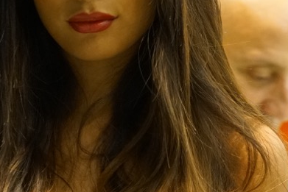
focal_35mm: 628
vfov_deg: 2.2
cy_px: 29
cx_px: 128
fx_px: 5026
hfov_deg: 3.3
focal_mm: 128
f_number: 6.3
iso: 3200
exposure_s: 1/200
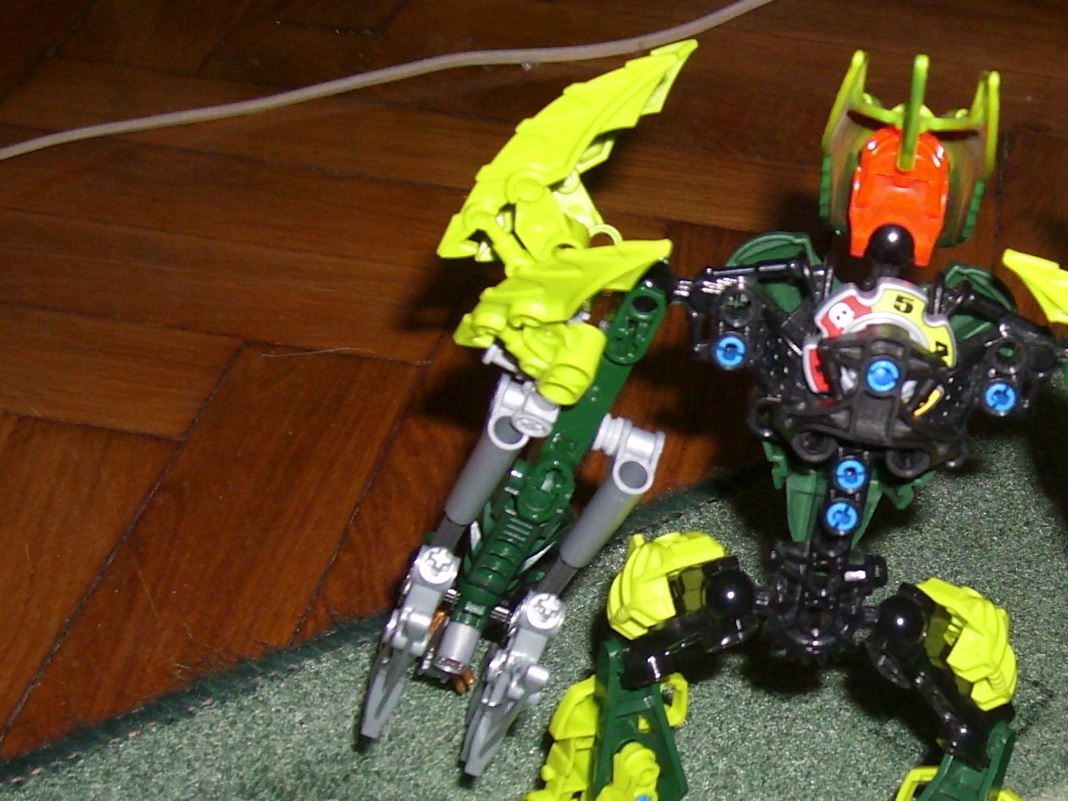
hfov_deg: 30.0
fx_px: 1913
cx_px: 932
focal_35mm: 62
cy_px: 530
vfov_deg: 23.5
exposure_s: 1/30
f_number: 7.1
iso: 50
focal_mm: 5.99
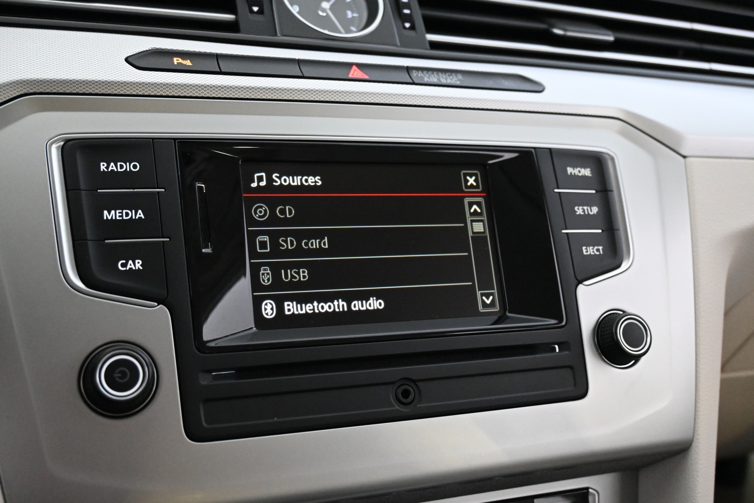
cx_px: 377
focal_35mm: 38
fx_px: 785
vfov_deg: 35.5
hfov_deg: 51.3
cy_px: 252
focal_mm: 25
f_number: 4.2
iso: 5000
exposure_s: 1/40
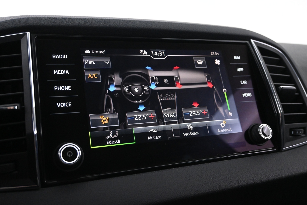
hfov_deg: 57.2
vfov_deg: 40.0
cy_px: 102
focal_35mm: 33
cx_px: 154
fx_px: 281
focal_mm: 22
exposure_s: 1/25
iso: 2500
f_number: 4.5
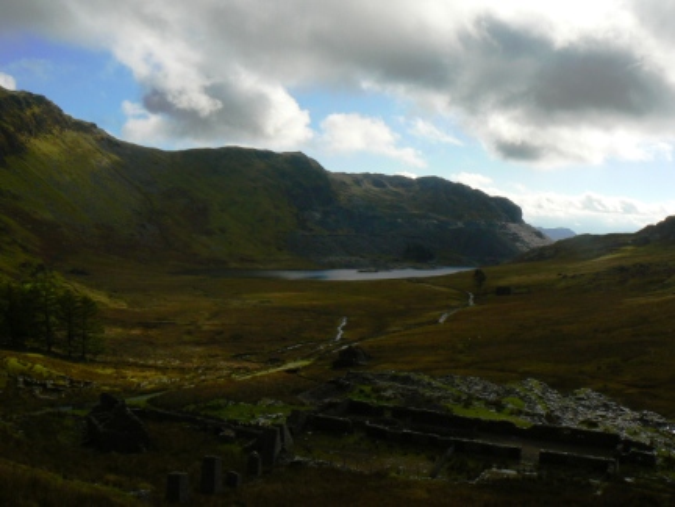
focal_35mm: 36
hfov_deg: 51.4
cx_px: 338
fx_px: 702
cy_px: 254
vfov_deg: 39.7
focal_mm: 6
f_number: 8
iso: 80
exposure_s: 1/500
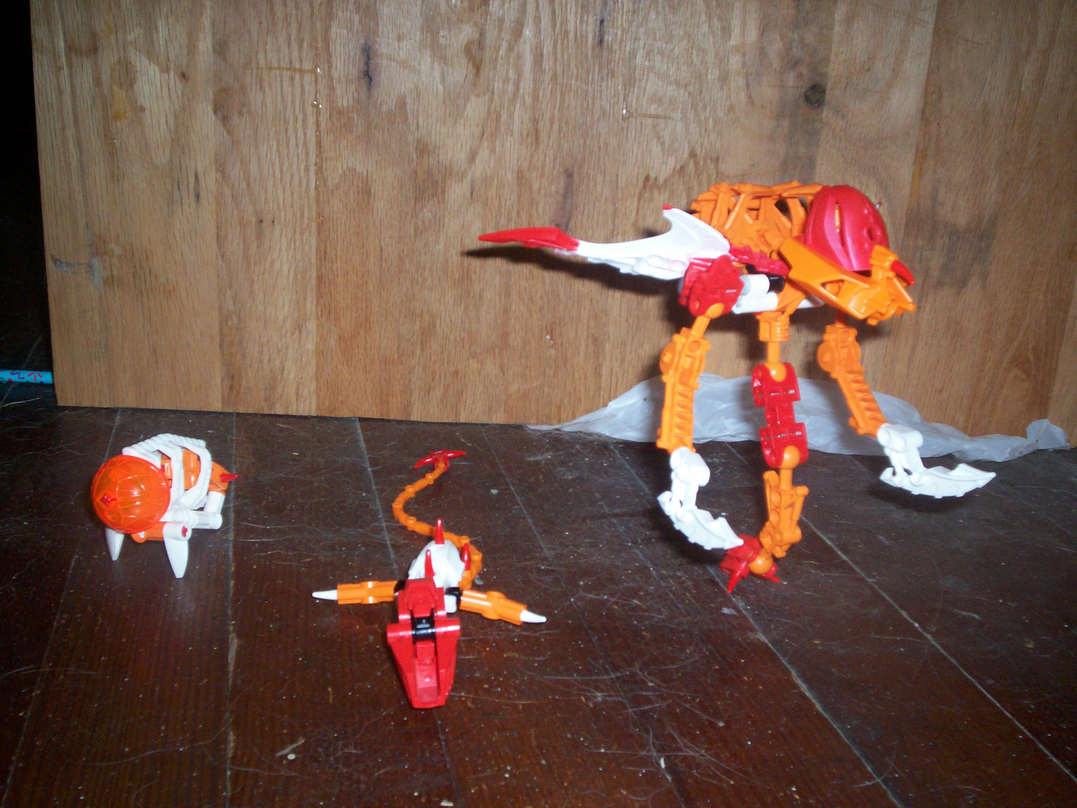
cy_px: 404
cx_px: 538
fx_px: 1120
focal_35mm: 36
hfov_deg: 51.4
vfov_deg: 39.7
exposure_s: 1/64
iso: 140
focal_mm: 5.9
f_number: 4.5
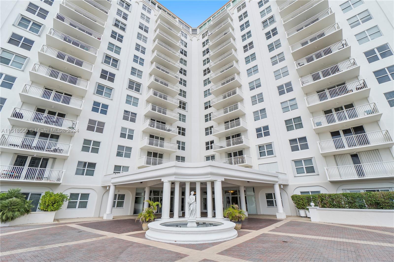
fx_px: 164
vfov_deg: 77.3
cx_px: 197
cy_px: 131
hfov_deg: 100.4
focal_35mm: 15
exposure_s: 1/125
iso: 100
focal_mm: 10
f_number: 11
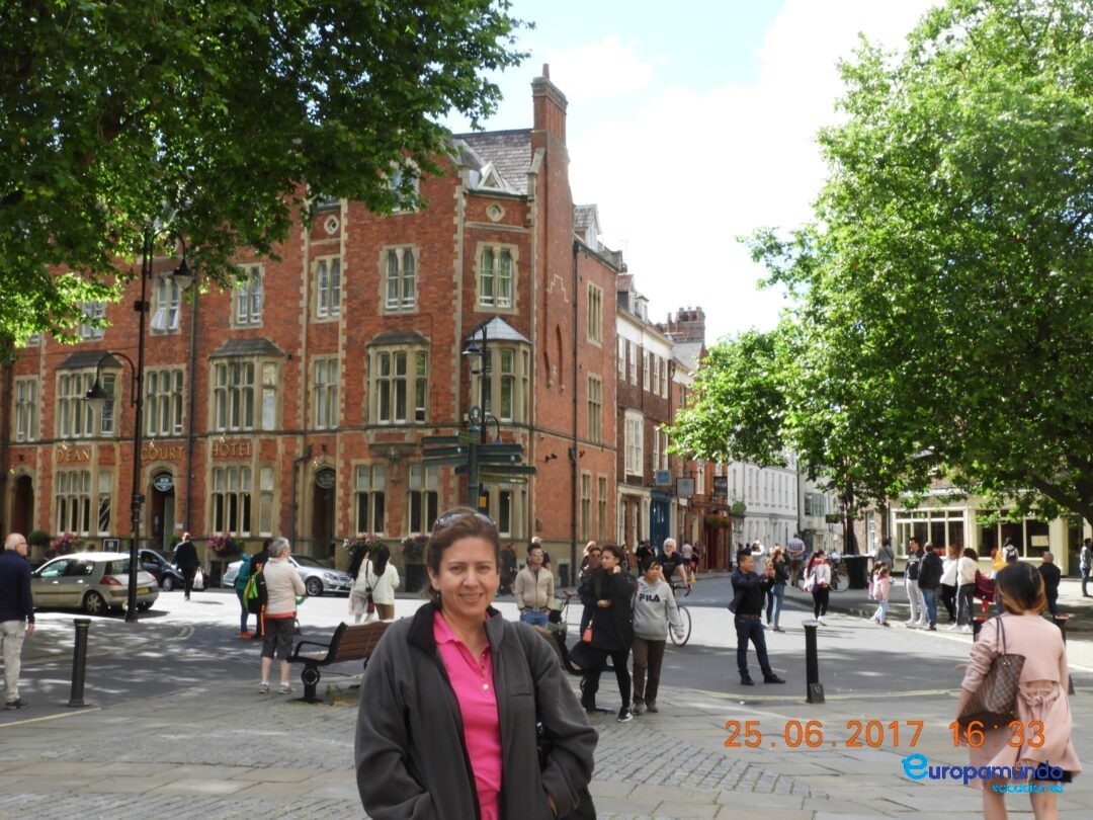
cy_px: 410
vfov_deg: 29.1
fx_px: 1579
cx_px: 546
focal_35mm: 50
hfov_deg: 38.2
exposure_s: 1/60
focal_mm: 9
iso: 100
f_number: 8
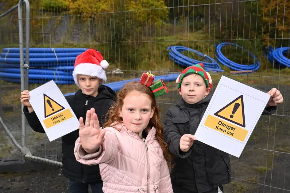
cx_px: 145
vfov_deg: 37.9
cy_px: 96
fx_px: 282
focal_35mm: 35
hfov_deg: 54.4
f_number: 7.1
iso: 250
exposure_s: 1/200
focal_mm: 35
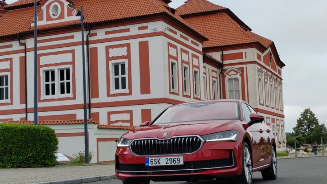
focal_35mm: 59
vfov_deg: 20.4
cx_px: 164
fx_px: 512
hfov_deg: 35.4
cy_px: 94
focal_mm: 5.52
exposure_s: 1/540
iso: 100
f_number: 1.9
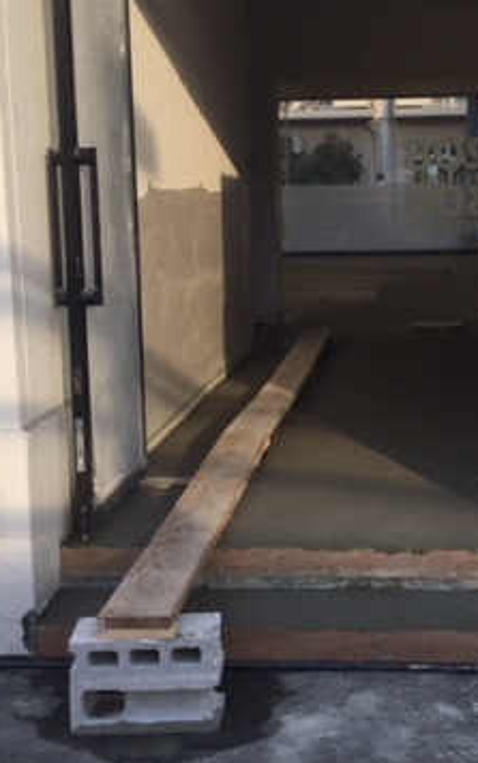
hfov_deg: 21.9
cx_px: 337
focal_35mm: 59
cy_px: 377
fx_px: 1228
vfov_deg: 34.5
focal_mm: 3.3
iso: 25
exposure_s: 1/344
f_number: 2.4
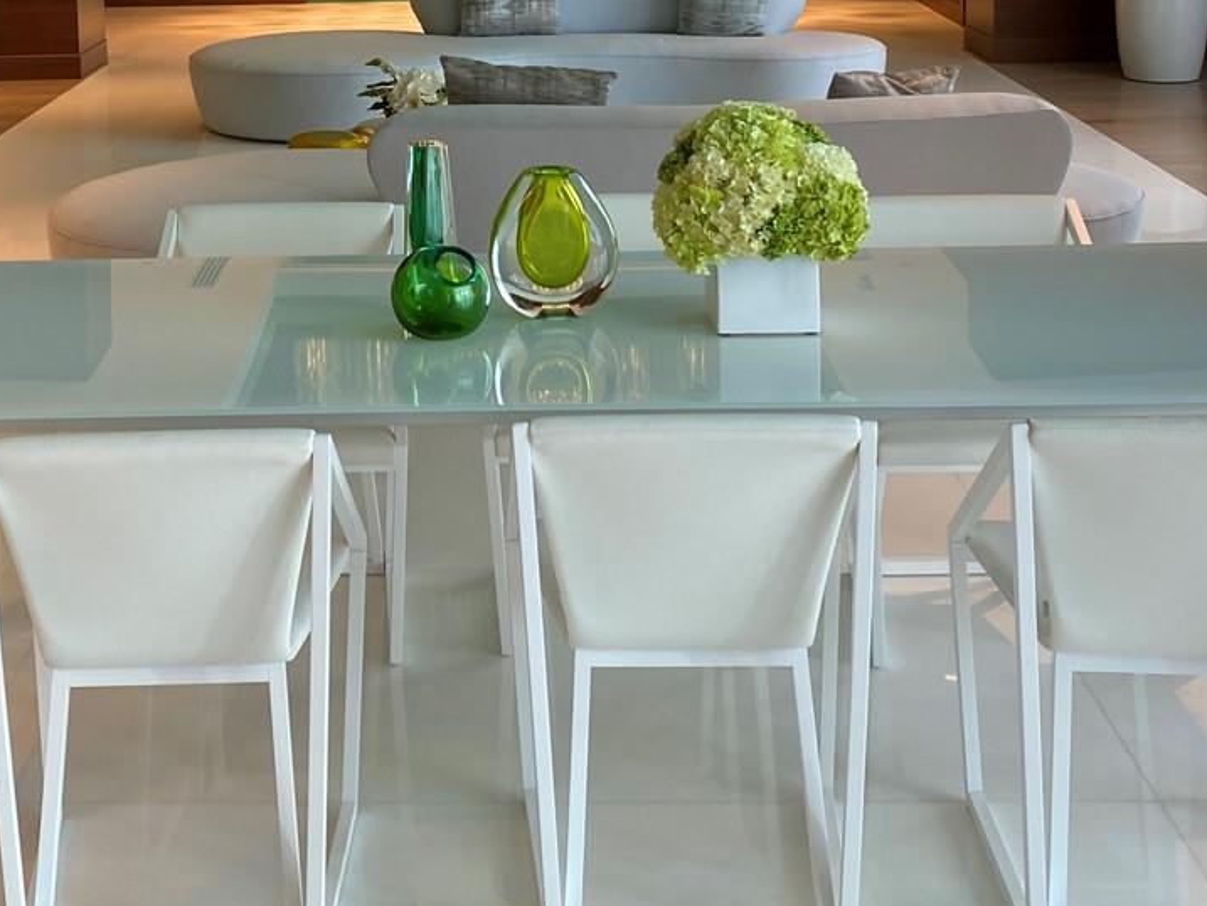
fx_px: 2023
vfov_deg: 24.3
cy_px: 39
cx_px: 434
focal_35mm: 58
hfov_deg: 33.0
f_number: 1.8
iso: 64
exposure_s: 1/60
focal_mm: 4.25
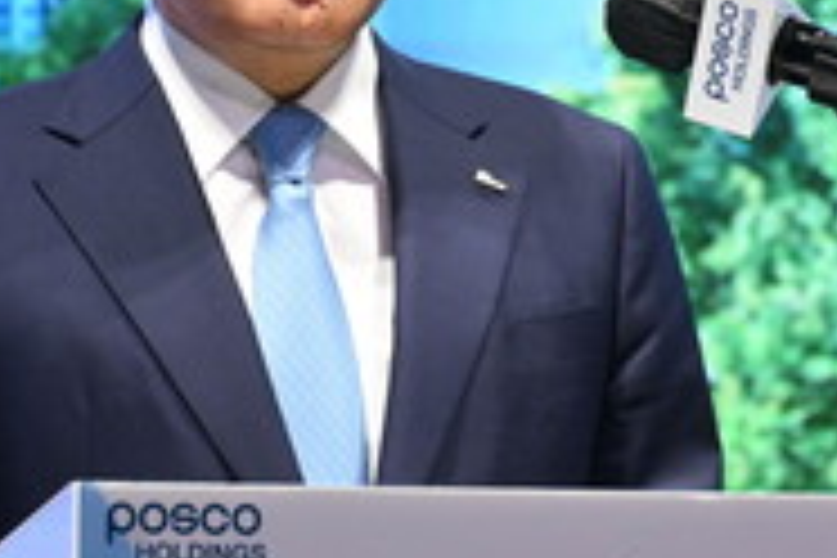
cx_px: 585
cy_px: 108
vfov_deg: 3.7
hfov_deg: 5.6
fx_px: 8625
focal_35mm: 371
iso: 2000
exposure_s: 1/250
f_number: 6.3
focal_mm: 115
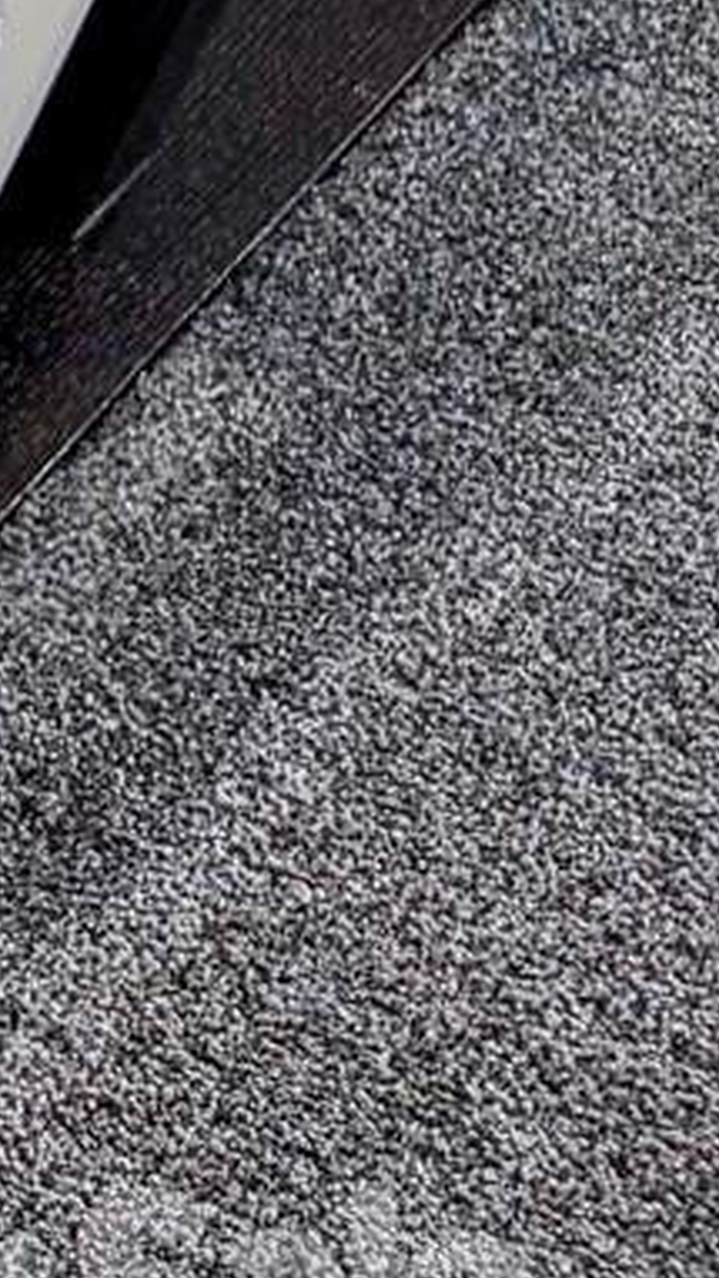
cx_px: -2652
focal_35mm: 140
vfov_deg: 14.2
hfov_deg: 6.2
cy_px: -753
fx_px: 4743
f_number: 1.78
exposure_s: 1/120
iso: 200
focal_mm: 6.76
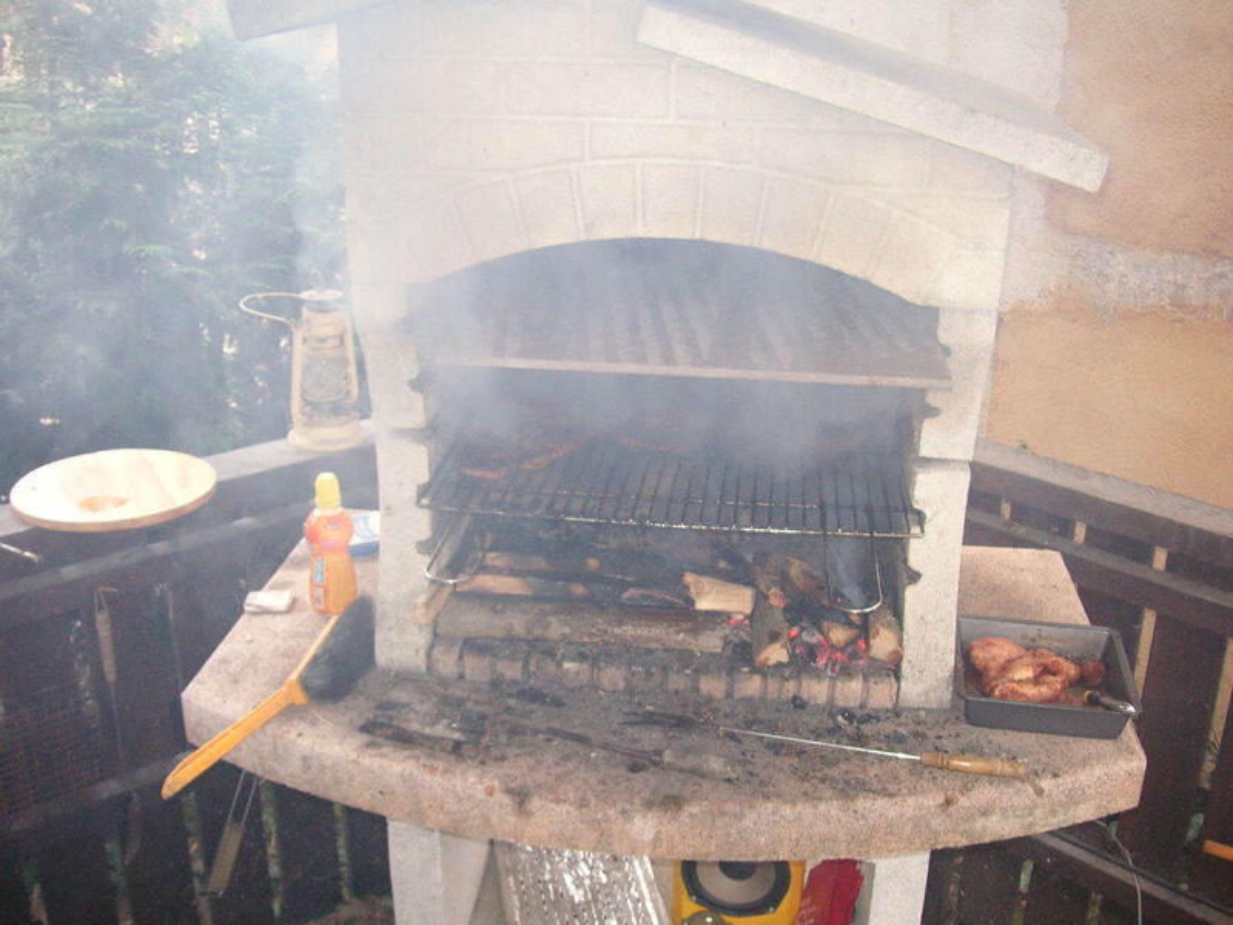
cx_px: 616
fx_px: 1318
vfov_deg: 38.7
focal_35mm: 37
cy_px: 462
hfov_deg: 50.1
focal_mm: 6.1
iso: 160
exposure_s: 1/45
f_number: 2.8
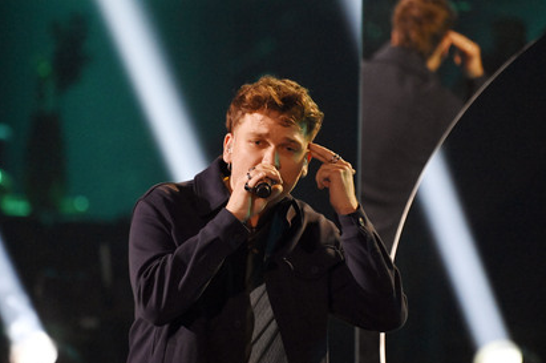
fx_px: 7983
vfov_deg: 2.6
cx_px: 284
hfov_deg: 3.9
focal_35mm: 527
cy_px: 189
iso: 12800
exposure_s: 1/400
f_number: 5.6
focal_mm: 480
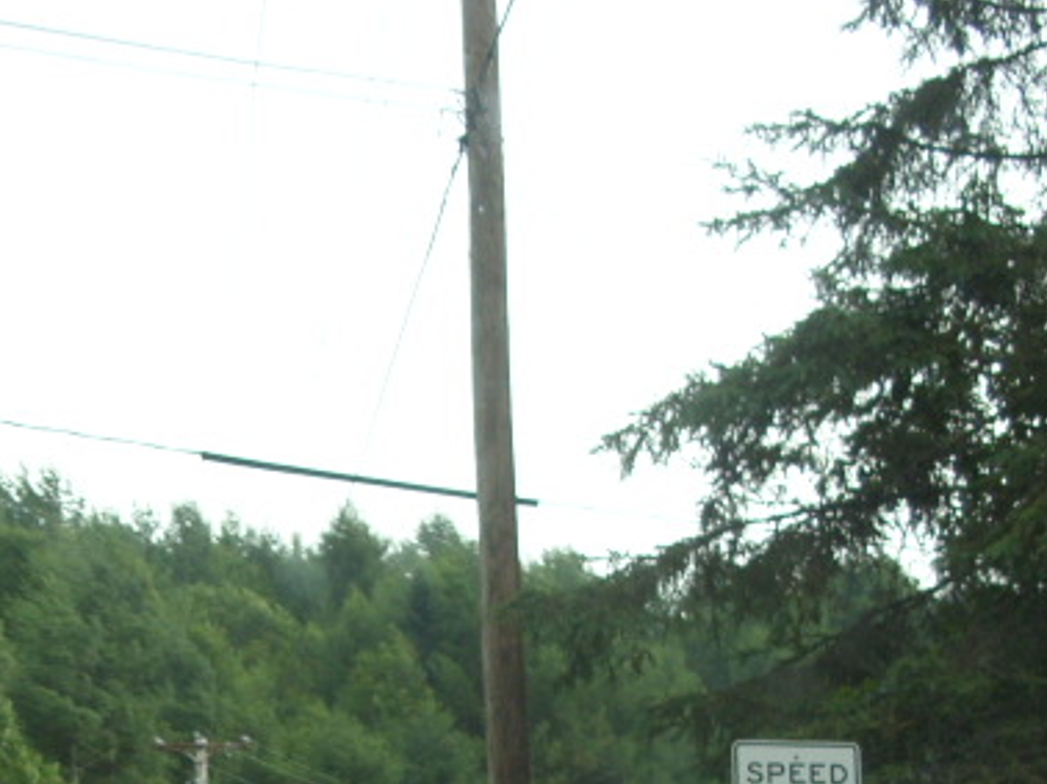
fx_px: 3113
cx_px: 222
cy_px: 942
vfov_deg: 13.9
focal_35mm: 103
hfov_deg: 18.9
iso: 50
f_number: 2.8
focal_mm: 6.3
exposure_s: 1/161
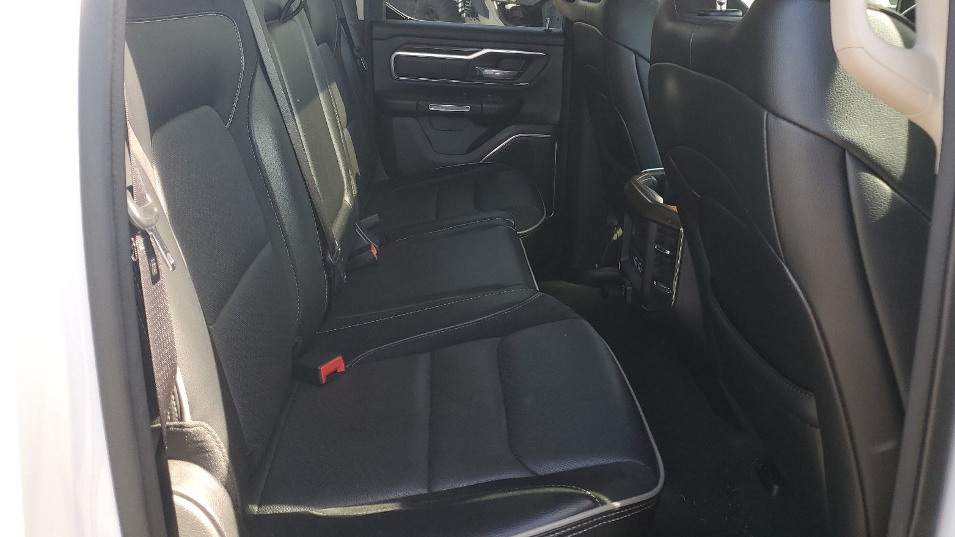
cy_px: 174
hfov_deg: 66.1
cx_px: 481
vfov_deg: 39.6
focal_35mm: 29
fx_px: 734
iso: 50
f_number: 1.5
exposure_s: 1/152
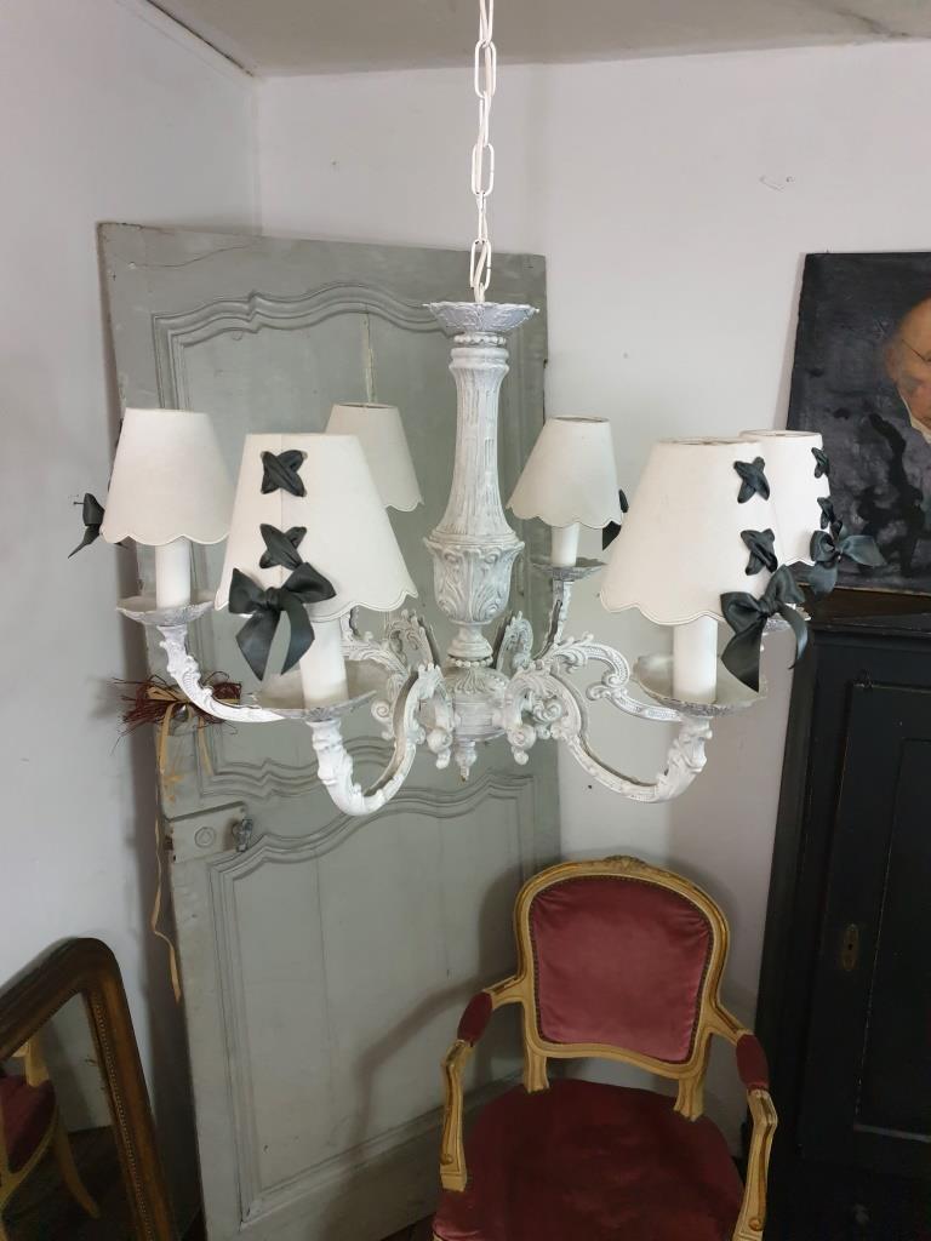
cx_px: 466
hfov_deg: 53.1
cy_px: 620
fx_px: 932
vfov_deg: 67.3
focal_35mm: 26
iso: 400
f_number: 1.5
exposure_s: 1/50
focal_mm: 4.3
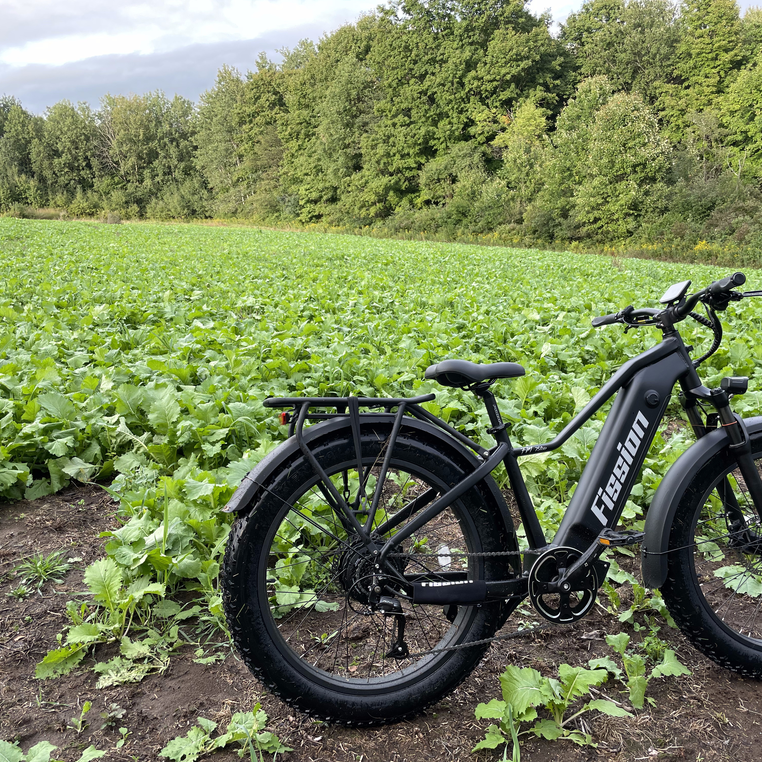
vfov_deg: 52.5
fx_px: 772
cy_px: 379
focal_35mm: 31
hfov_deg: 52.5
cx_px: 410
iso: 32
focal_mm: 4.2
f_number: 1.6
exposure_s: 1/195
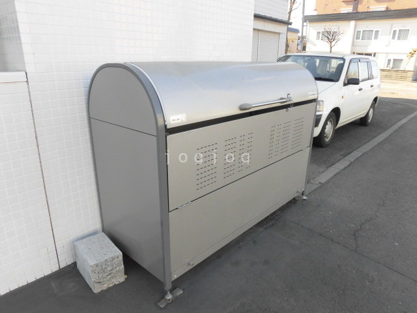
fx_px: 289
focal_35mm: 24
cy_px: 156
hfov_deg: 71.6
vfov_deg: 56.8
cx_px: 208
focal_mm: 4.3
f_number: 3.1
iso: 100
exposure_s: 1/250
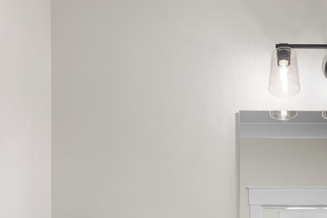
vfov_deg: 28.0
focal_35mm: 39
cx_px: 277
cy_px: 288
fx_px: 354
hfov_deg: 46.0
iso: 800
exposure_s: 1/20
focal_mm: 14
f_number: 7.1
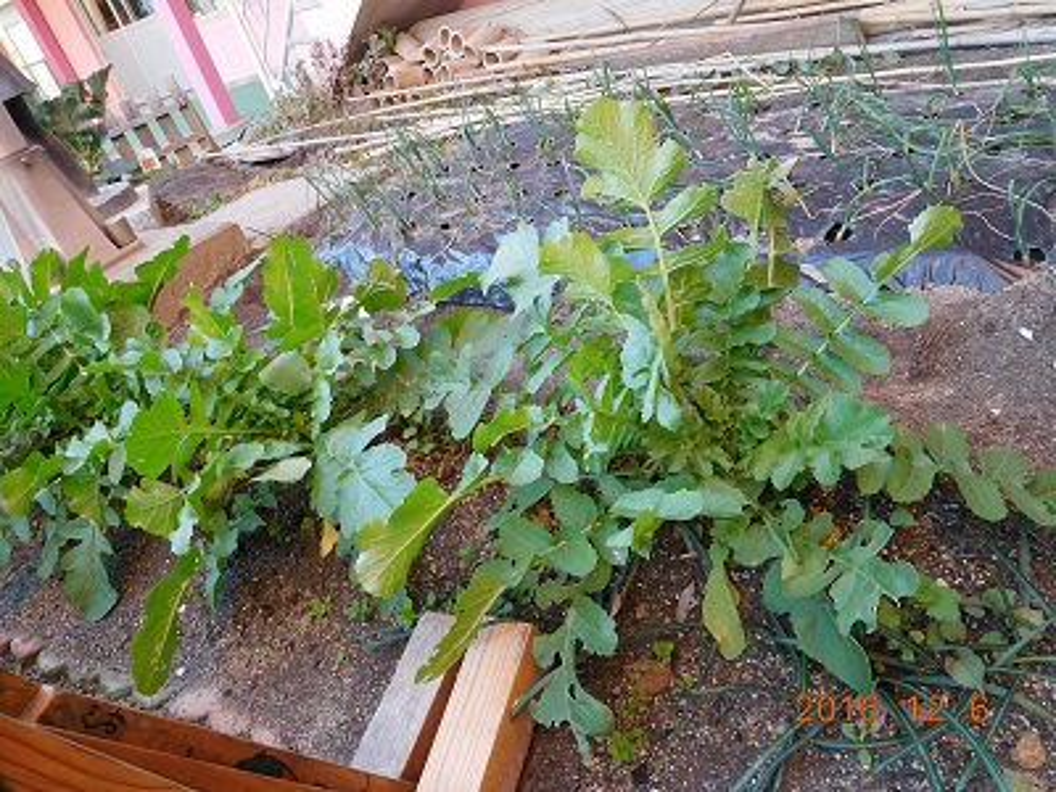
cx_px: 528
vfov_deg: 54.9
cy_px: 396
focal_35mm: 25
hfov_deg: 69.4
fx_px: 763
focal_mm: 4.5
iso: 125
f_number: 3.4
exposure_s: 1/30
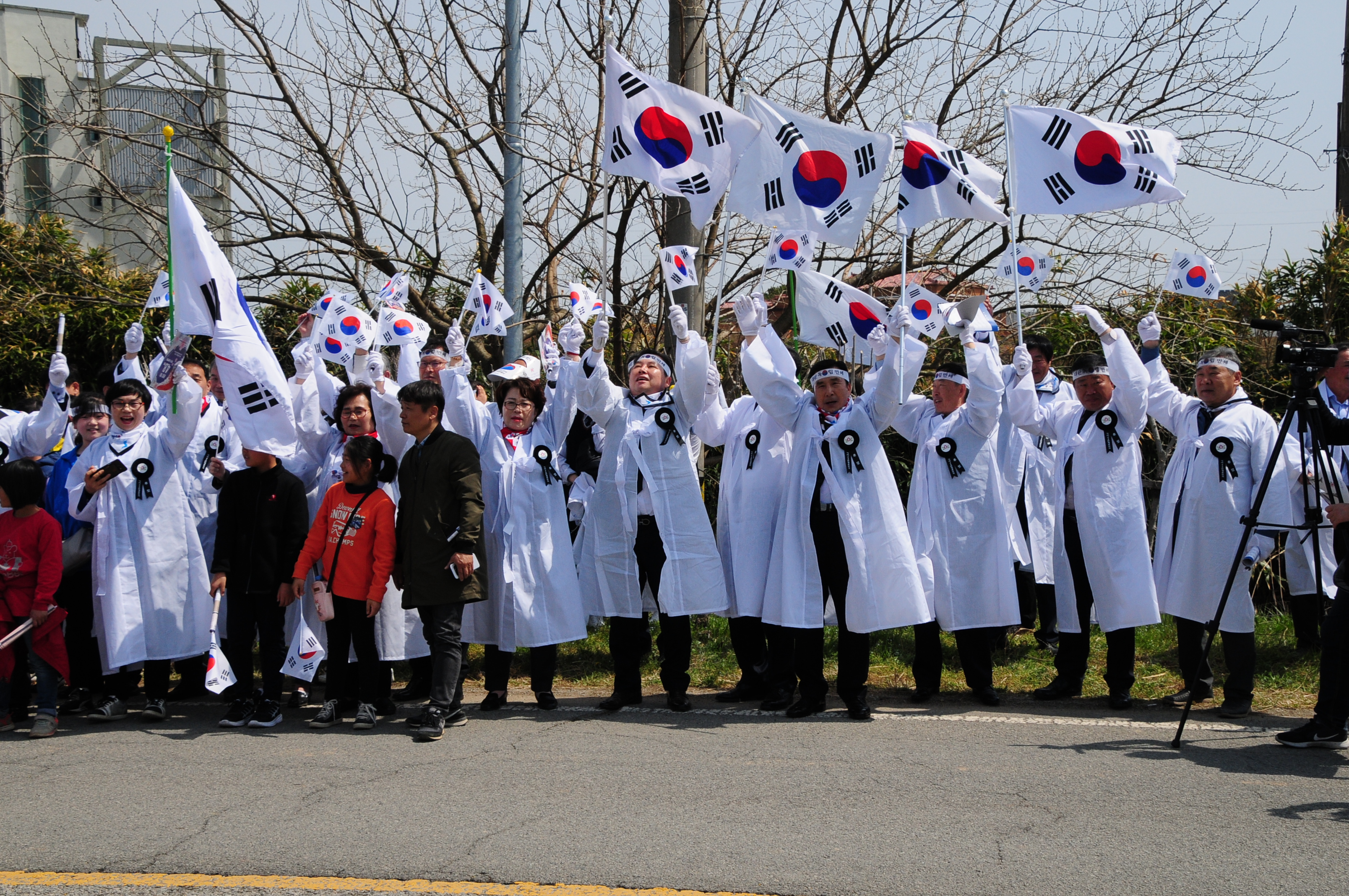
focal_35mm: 48
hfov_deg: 41.2
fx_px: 1796
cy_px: 448
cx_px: 674
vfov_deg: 28.0
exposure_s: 1/640
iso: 400
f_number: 13
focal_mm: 32
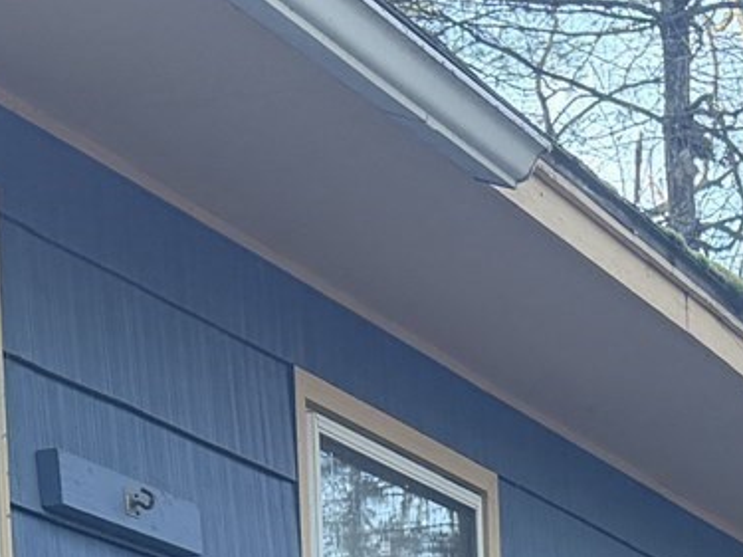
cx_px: 703
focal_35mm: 131
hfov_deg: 14.9
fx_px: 2811
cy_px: 1267
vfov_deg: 10.1
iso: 100
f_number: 1.78
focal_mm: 6.76
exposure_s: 1/184
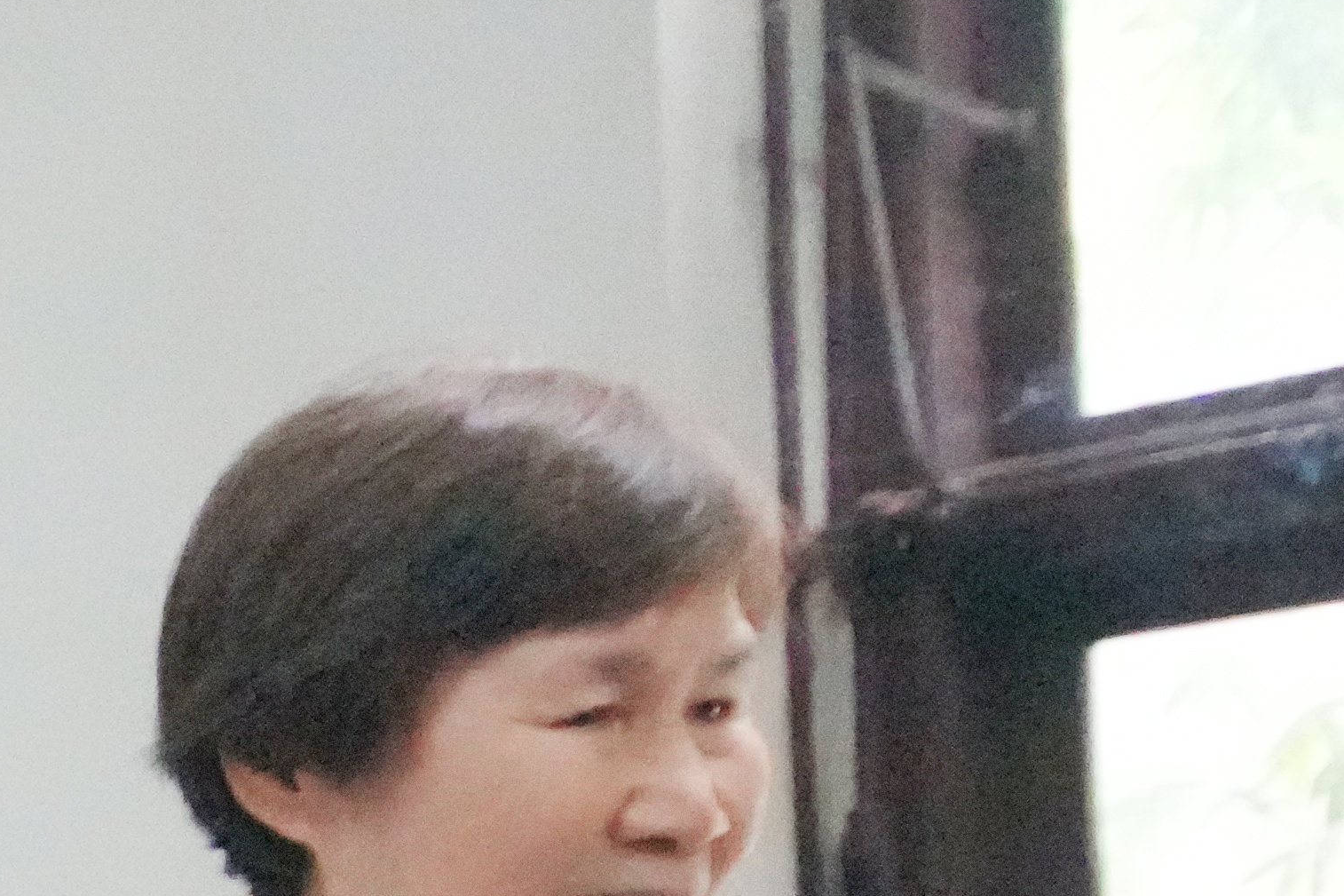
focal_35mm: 92
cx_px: -1034
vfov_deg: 14.2
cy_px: 1209
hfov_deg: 17.9
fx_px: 3436
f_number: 4
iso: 16000
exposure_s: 1/160
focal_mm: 15
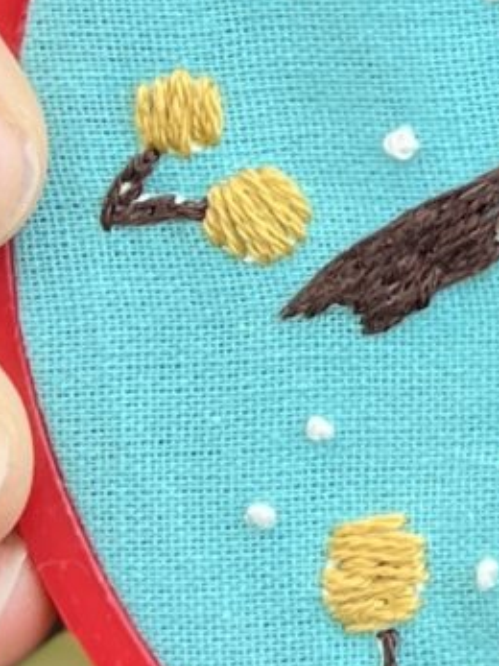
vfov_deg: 10.1
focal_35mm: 192
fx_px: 3693
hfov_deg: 7.4
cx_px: 1081
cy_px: -169
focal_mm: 5.7
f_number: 1.5
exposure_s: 1/121
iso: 64
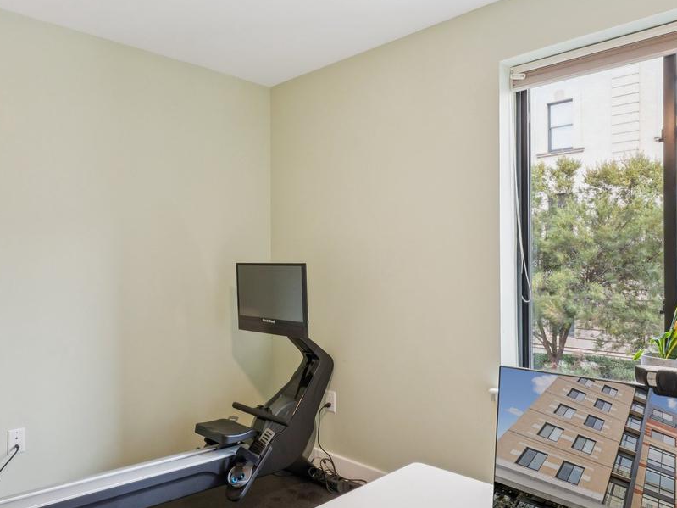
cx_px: 300
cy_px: 265
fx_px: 508
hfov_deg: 67.1
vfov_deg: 53.0
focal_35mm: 26
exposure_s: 1/5
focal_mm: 10
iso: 250
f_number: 9
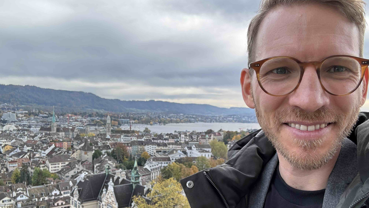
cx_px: 181
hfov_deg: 71.9
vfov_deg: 43.6
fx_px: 254
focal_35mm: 26
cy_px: 143
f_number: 1.9
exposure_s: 1/225
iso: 25
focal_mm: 2.69
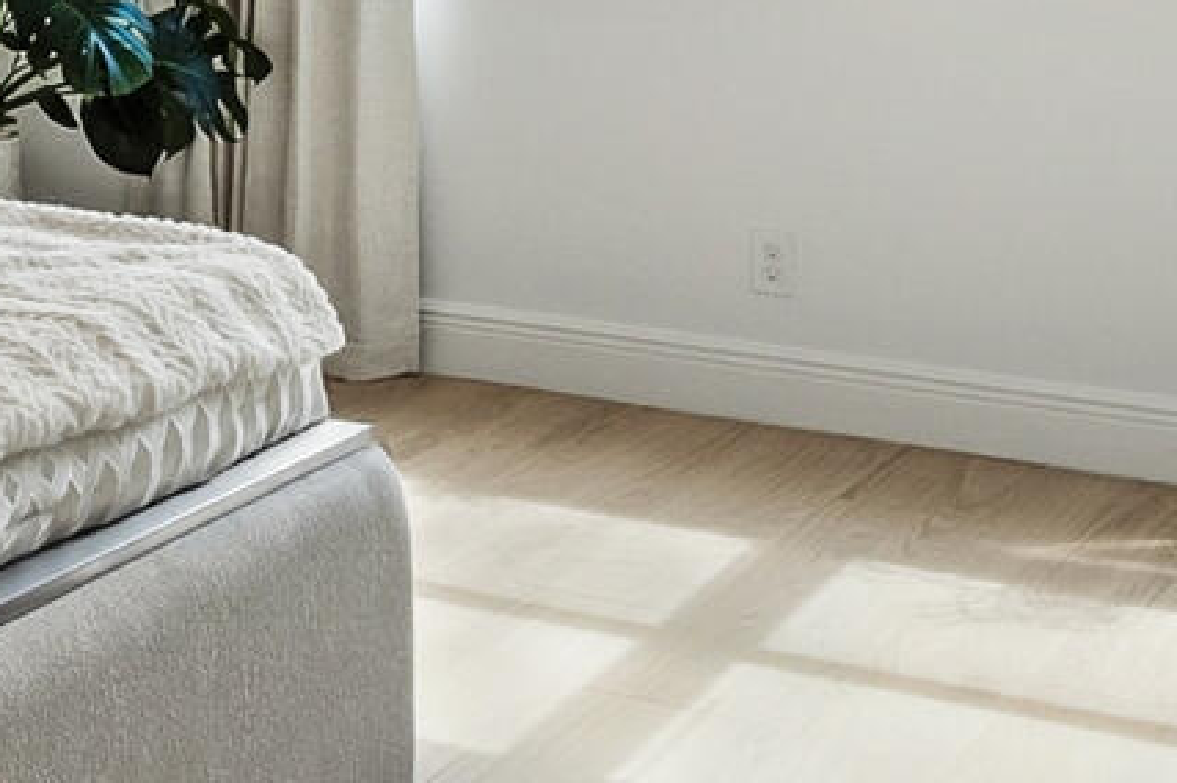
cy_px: -251
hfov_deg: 21.9
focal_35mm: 82
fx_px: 2679
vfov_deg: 15.8
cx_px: -427
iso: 250
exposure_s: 1/250
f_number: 9
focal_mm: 14
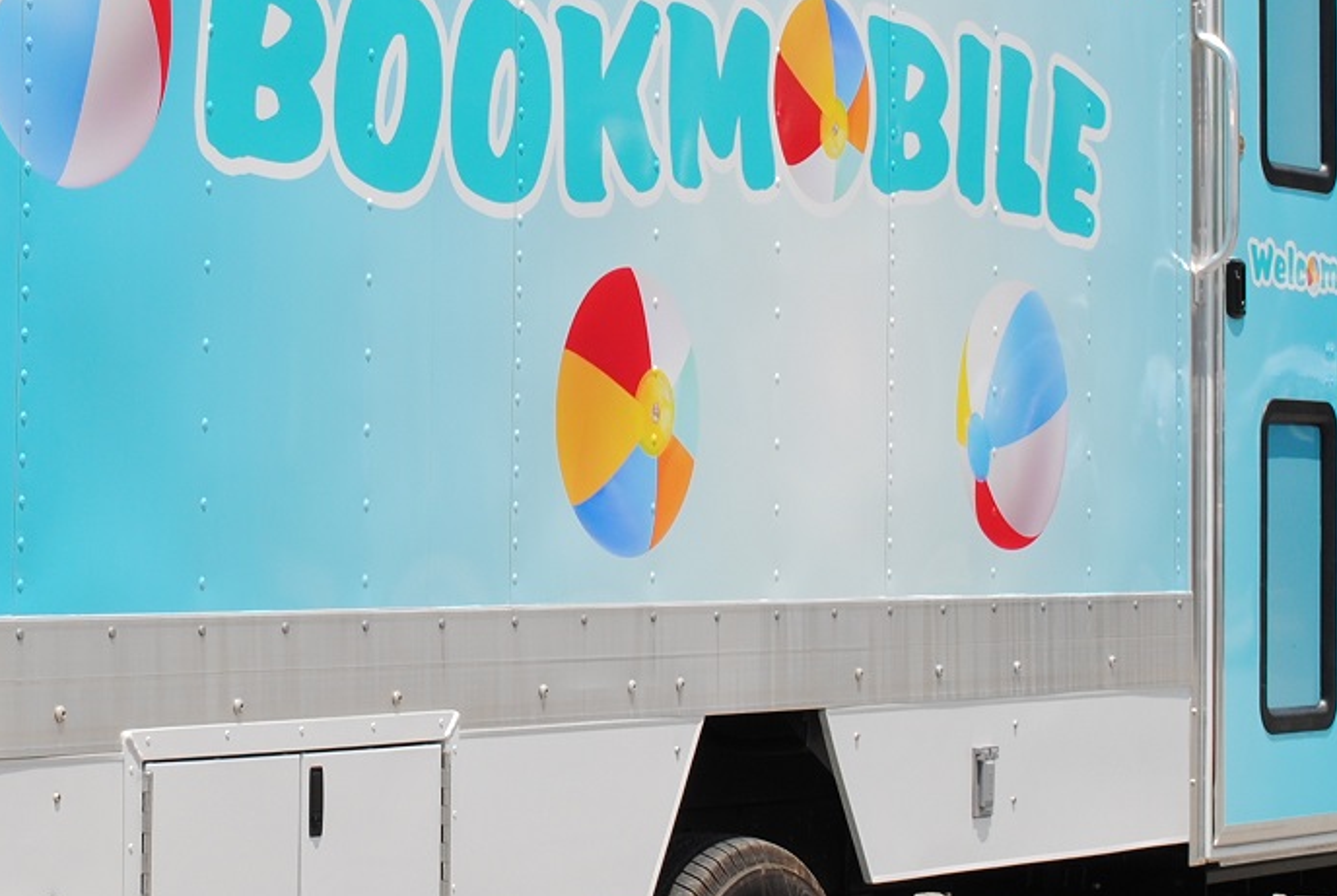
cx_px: 161
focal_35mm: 135
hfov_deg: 15.0
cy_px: 155
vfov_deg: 10.2
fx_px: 5021
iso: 100
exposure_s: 1/320
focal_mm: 32
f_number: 8
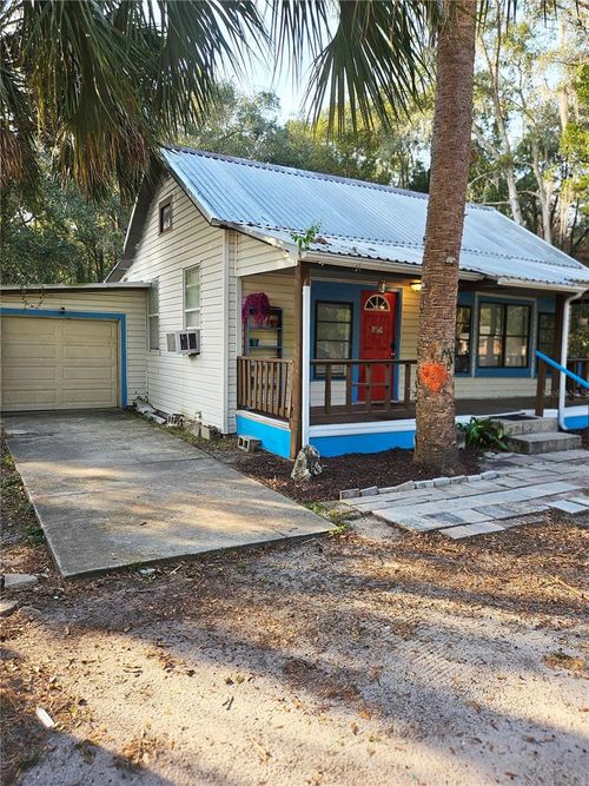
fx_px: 545
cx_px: 294
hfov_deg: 56.8
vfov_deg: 71.6
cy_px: 393
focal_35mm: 24
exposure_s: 1/367
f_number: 1.8
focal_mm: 5
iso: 50
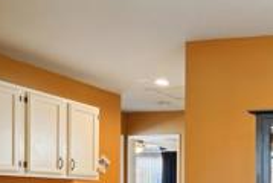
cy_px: 179
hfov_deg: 31.1
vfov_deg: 25.8
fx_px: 380
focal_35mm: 50
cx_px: 352
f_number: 8
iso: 500
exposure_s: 1/30
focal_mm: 14
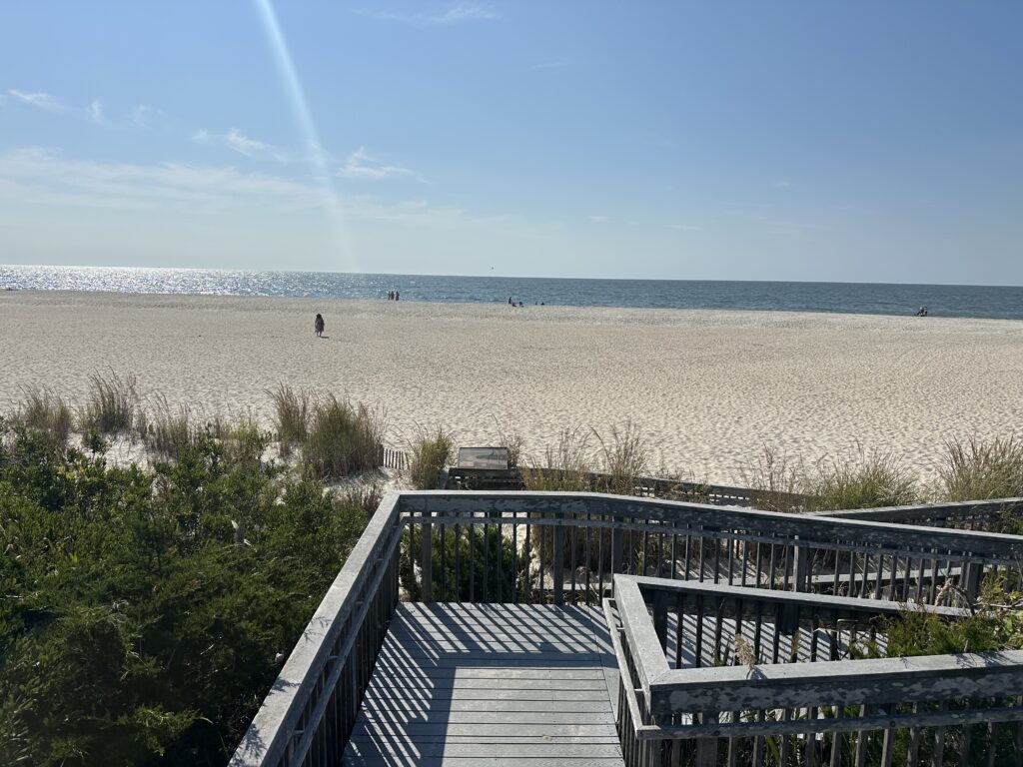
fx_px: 709
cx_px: 512
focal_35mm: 24
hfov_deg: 71.6
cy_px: 384
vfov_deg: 56.8
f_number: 1.78
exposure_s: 1/13699
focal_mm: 6.86
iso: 80
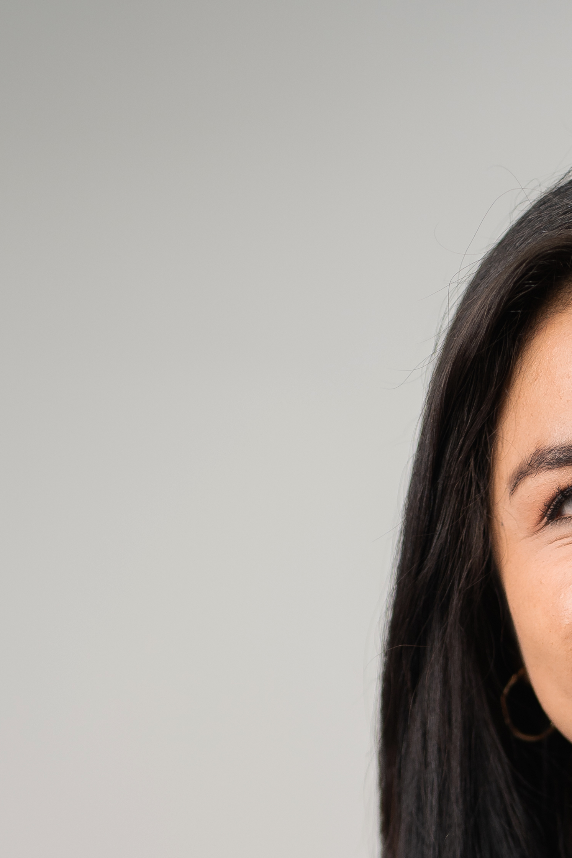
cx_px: 672
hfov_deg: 10.1
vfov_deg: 14.6
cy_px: 1137
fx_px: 3193
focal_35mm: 134
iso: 250
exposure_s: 1/200
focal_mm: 50
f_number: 1.8
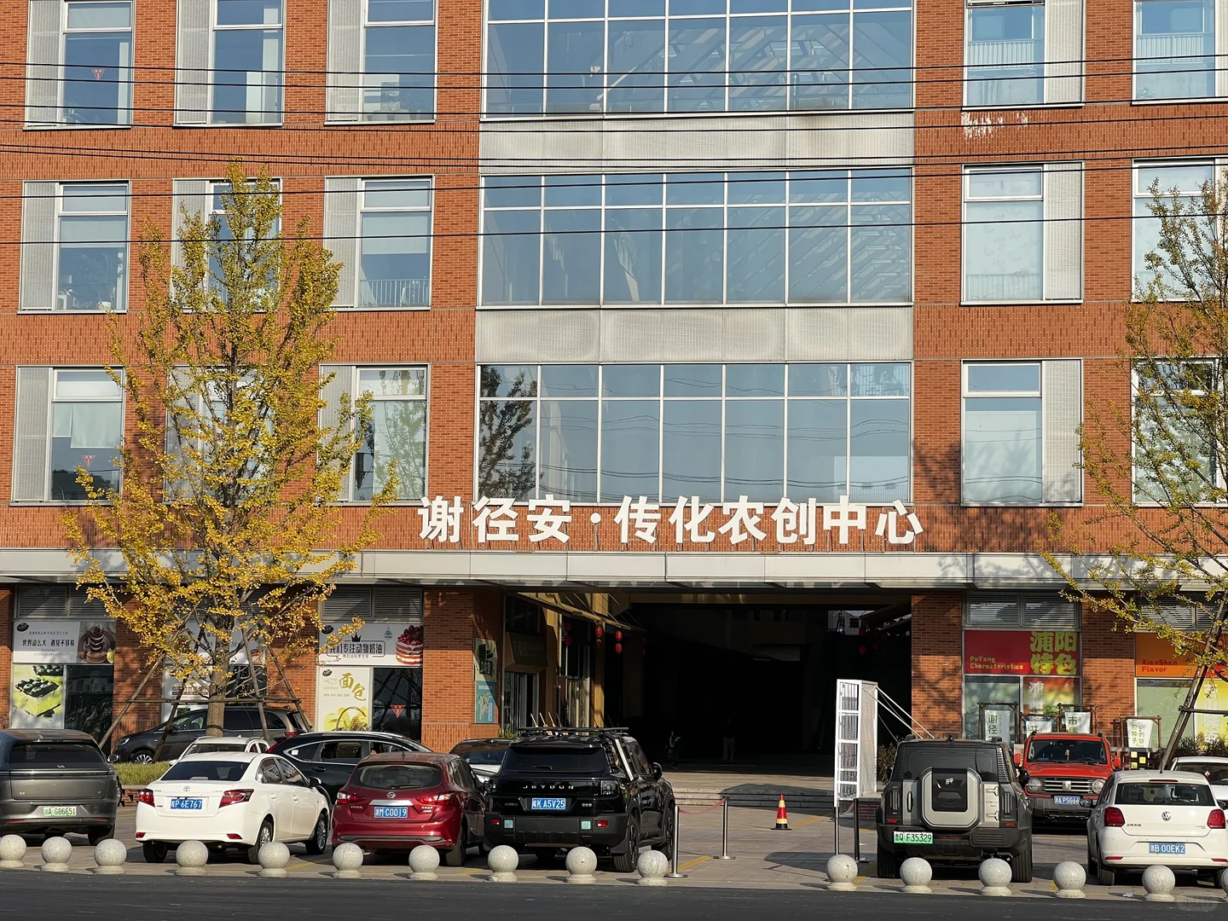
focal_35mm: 77
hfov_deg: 25.3
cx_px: 614
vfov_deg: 19.1
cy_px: 460
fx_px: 2732
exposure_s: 1/358
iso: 32
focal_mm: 9
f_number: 2.8
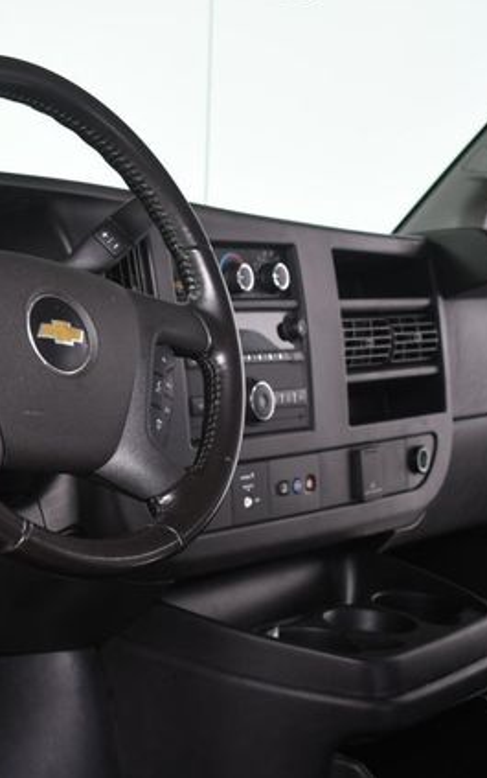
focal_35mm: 74
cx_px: 15
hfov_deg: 17.3
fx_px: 1569
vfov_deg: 27.8
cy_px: 388
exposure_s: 1/160
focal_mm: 24
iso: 100
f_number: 4
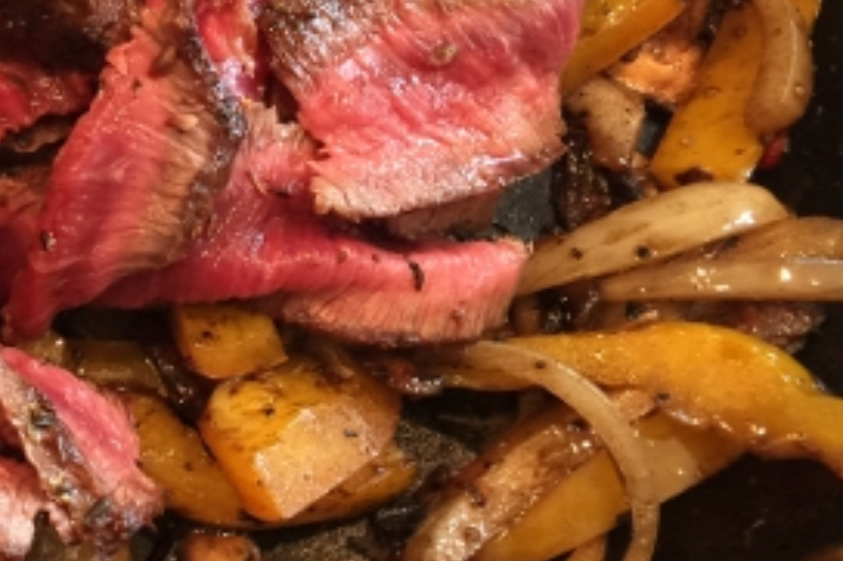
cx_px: -77
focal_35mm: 71
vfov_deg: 18.8
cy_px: 40
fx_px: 1662
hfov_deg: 26.3
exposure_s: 1/15
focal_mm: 4.15
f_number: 2.2
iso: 50
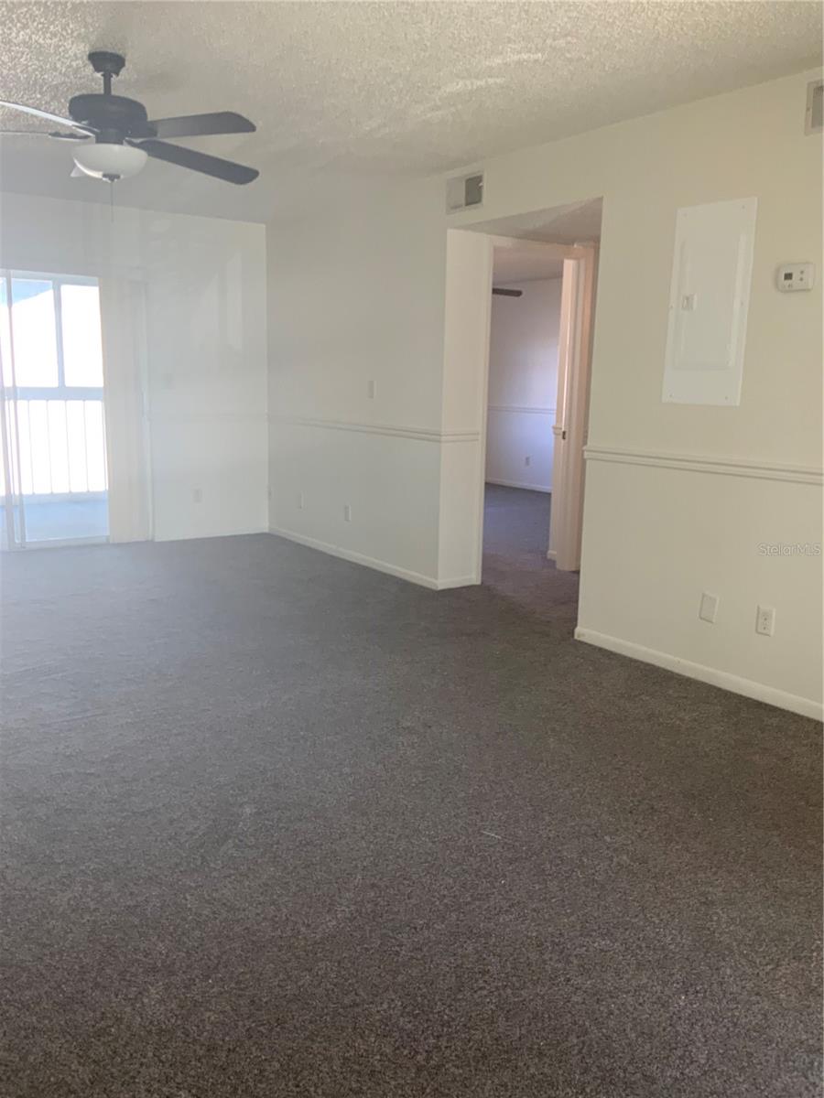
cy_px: 549
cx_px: 412
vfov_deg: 61.7
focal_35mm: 29
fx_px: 920
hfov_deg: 48.2
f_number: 1.8
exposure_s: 1/60
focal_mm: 3
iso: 64
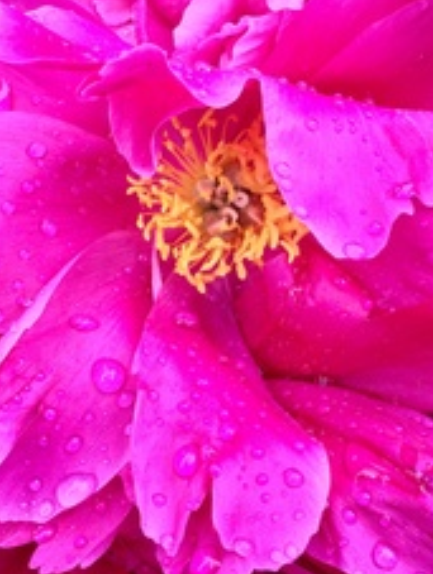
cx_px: 208
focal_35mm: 51
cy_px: 293
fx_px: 848
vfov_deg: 37.4
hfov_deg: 28.6
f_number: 2.2
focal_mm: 4.15
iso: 32
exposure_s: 1/100
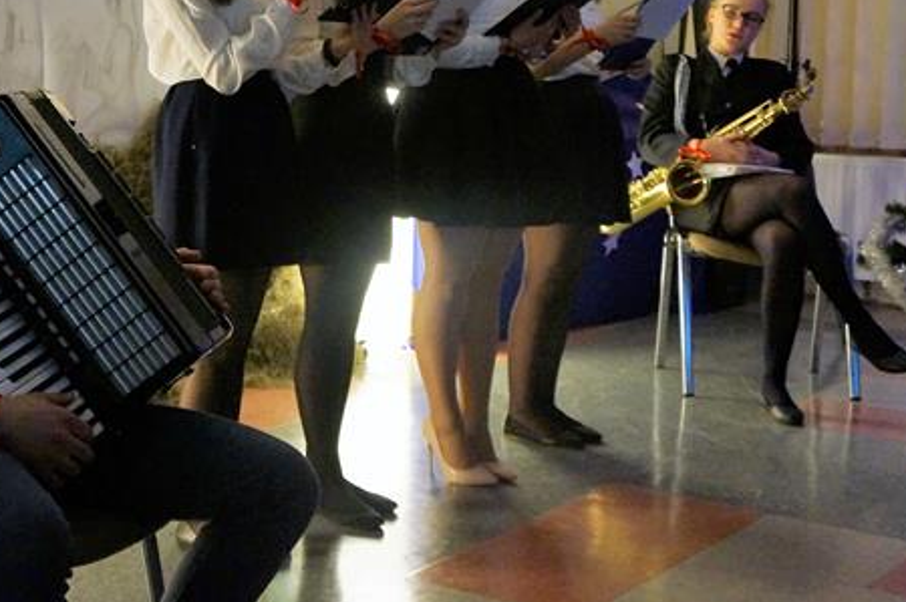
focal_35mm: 70
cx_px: 213
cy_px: 151
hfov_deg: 28.5
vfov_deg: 19.3
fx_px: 1755
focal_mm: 29
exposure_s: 1/80
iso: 3200
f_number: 4
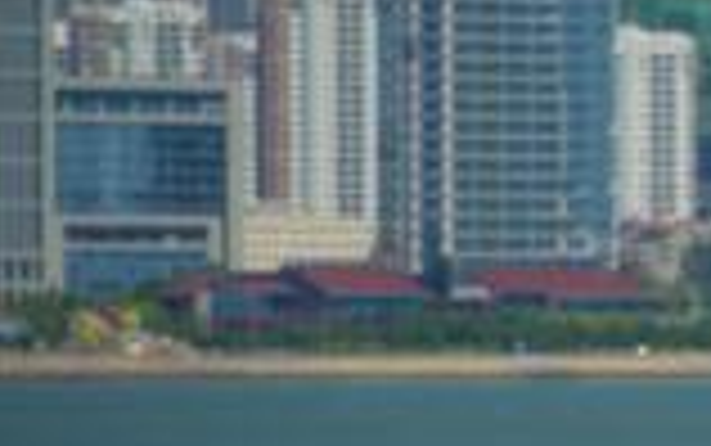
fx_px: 18751
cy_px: 302
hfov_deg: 2.2
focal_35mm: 967
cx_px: 828
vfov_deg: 1.4
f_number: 5.6
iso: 200
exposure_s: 1/640
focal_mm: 300
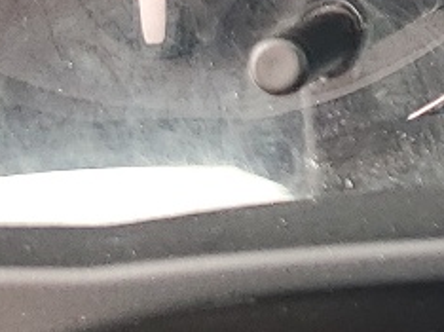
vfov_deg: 8.0
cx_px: 1053
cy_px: -286
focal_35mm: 178
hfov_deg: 9.8
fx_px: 2281
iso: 51
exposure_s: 1/120
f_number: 1.5
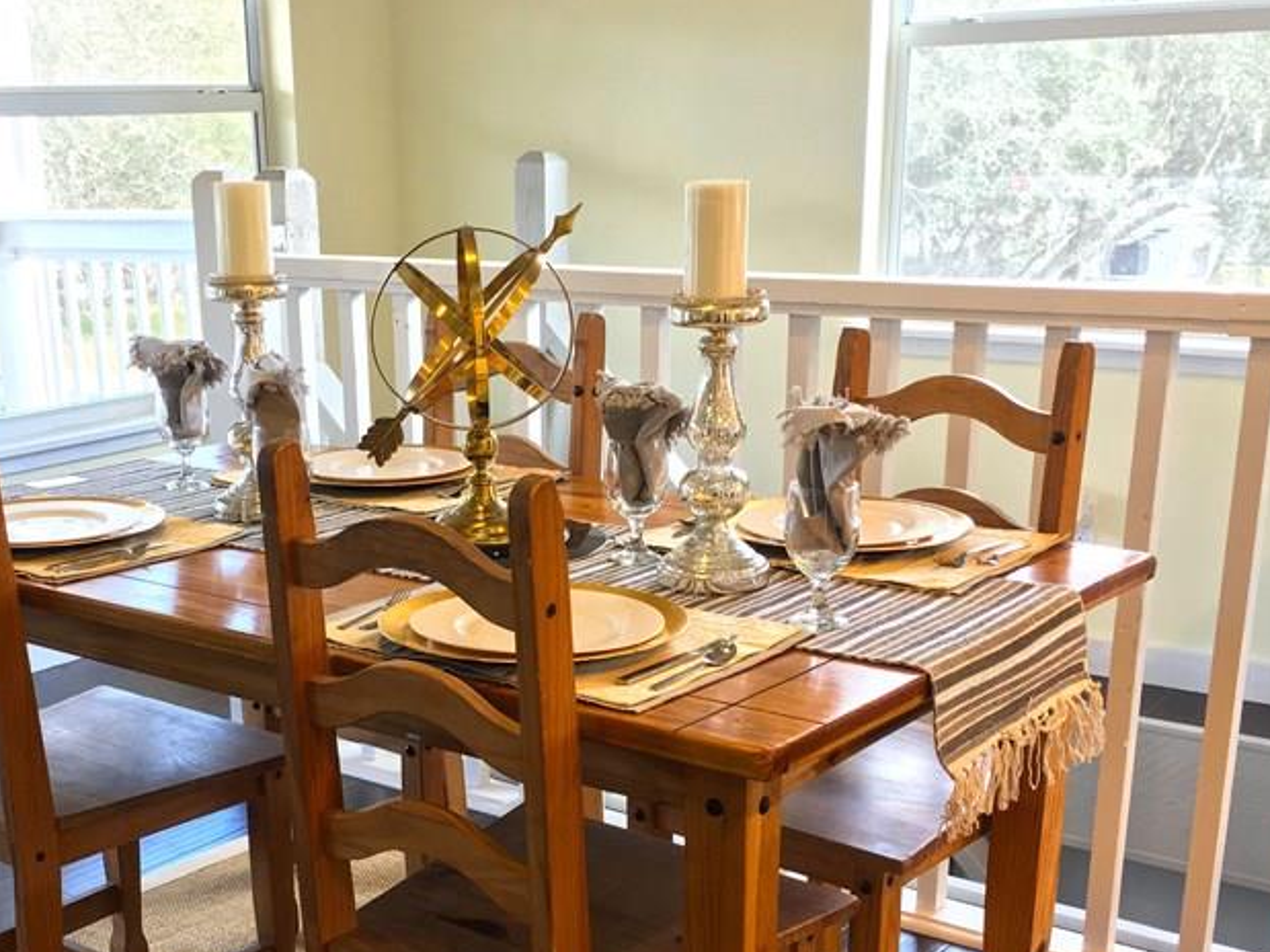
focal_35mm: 48
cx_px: 474
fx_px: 1761
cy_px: 747
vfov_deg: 29.6
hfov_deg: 39.4
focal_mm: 4.15
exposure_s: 1/30
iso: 80
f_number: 2.2
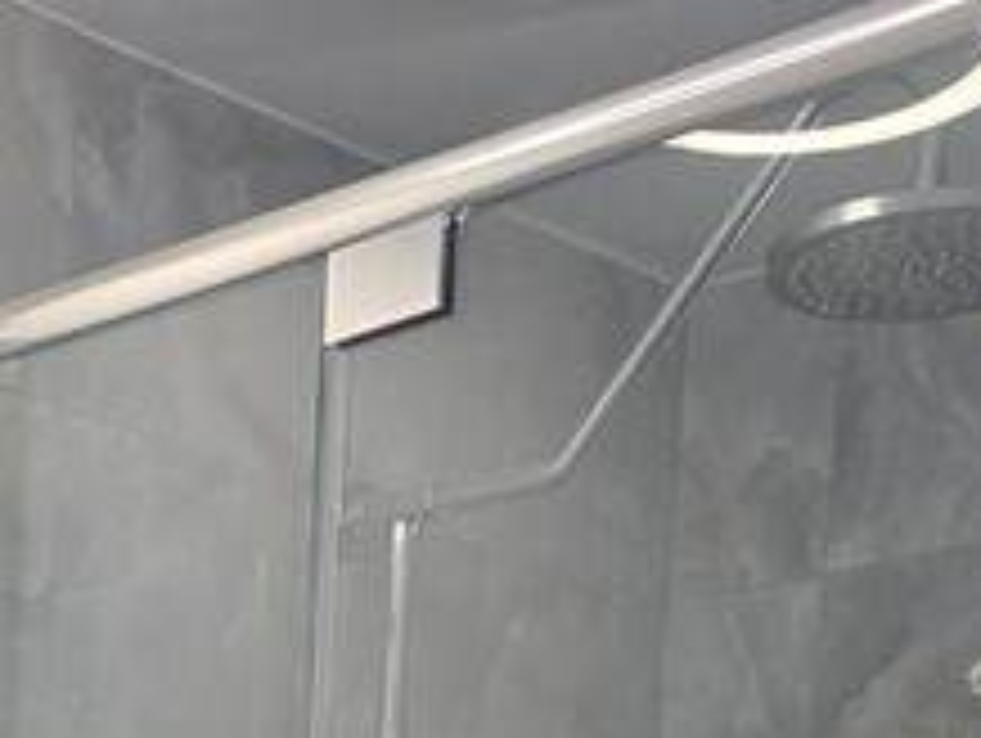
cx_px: 180
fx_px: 3064
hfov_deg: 18.0
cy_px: 1656
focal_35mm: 108
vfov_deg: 11.7
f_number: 1.8
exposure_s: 1/120
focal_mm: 5.4
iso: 200
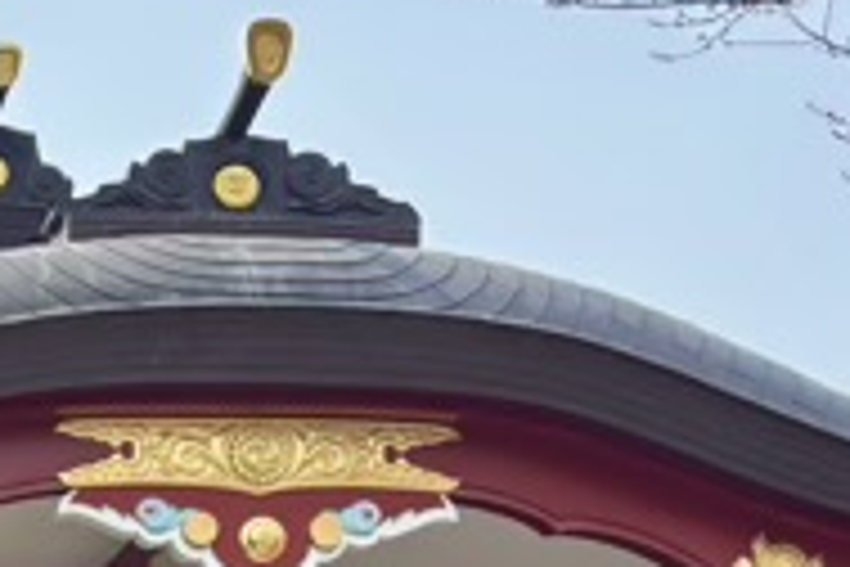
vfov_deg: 12.8
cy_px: 898
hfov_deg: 17.6
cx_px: -549
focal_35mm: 100
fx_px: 2361
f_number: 1.6
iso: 50
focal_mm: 5.96
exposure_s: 1/1190
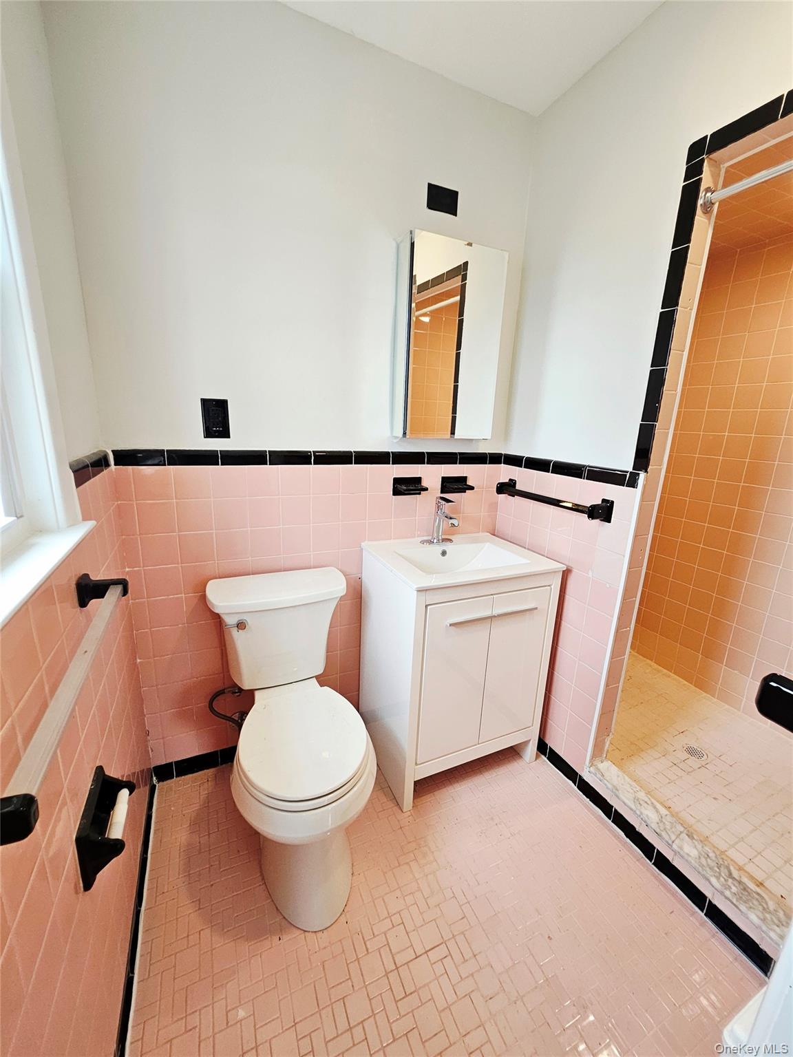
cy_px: 528
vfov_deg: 106.2
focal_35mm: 13
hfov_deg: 89.9
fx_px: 397
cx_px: 396
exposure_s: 1/60.2
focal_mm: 1.7
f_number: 2.2
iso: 64
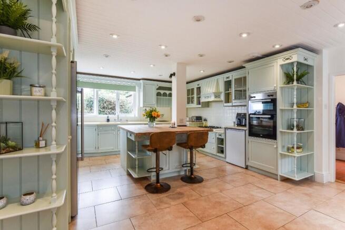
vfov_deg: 70.5
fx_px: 163
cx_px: 172
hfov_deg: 93.3
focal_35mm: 17
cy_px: 115
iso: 320
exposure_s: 1/30
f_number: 9
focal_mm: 17
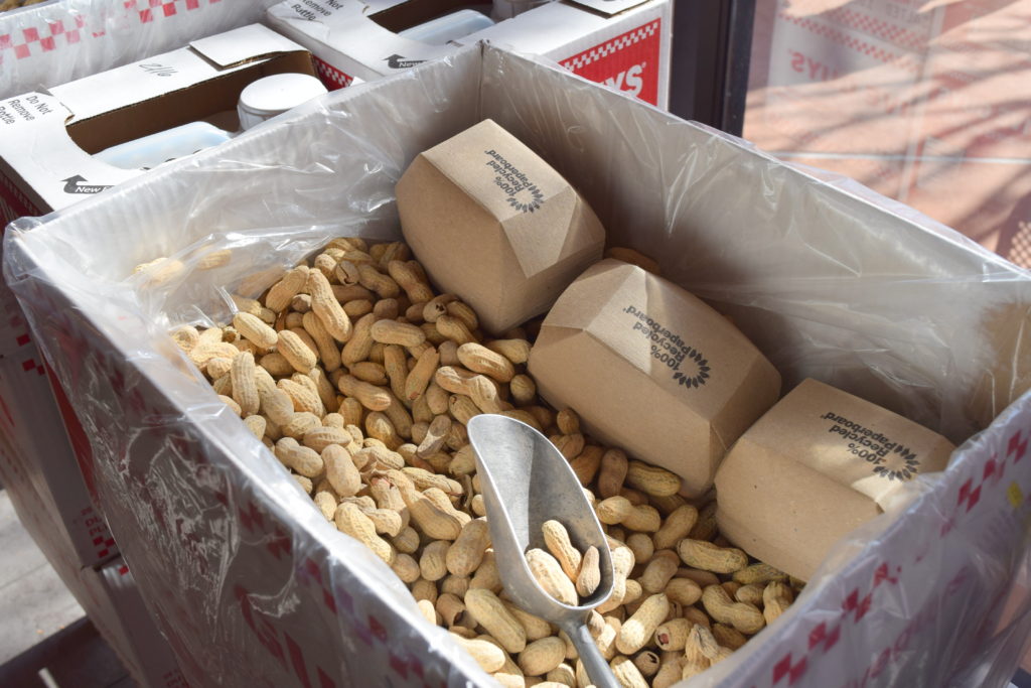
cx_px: 516
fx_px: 1117
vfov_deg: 34.2
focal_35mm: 39
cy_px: 344
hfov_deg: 49.5
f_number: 8
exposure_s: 1/250
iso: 250
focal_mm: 26
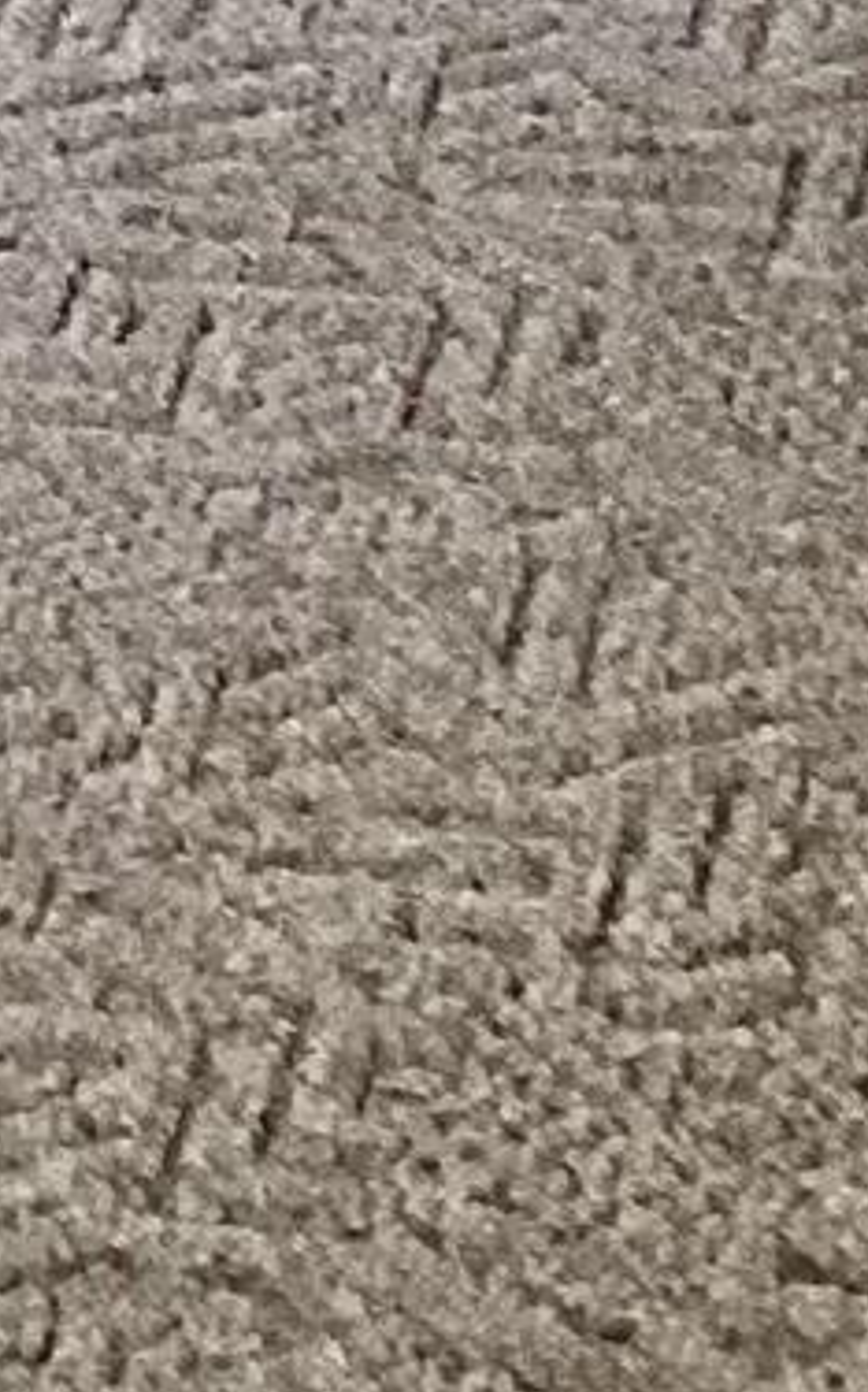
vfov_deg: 9.5
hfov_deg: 6.3
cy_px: -1726
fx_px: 7654
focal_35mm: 202
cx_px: -801
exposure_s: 1/50
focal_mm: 3.3
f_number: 2.4
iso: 250
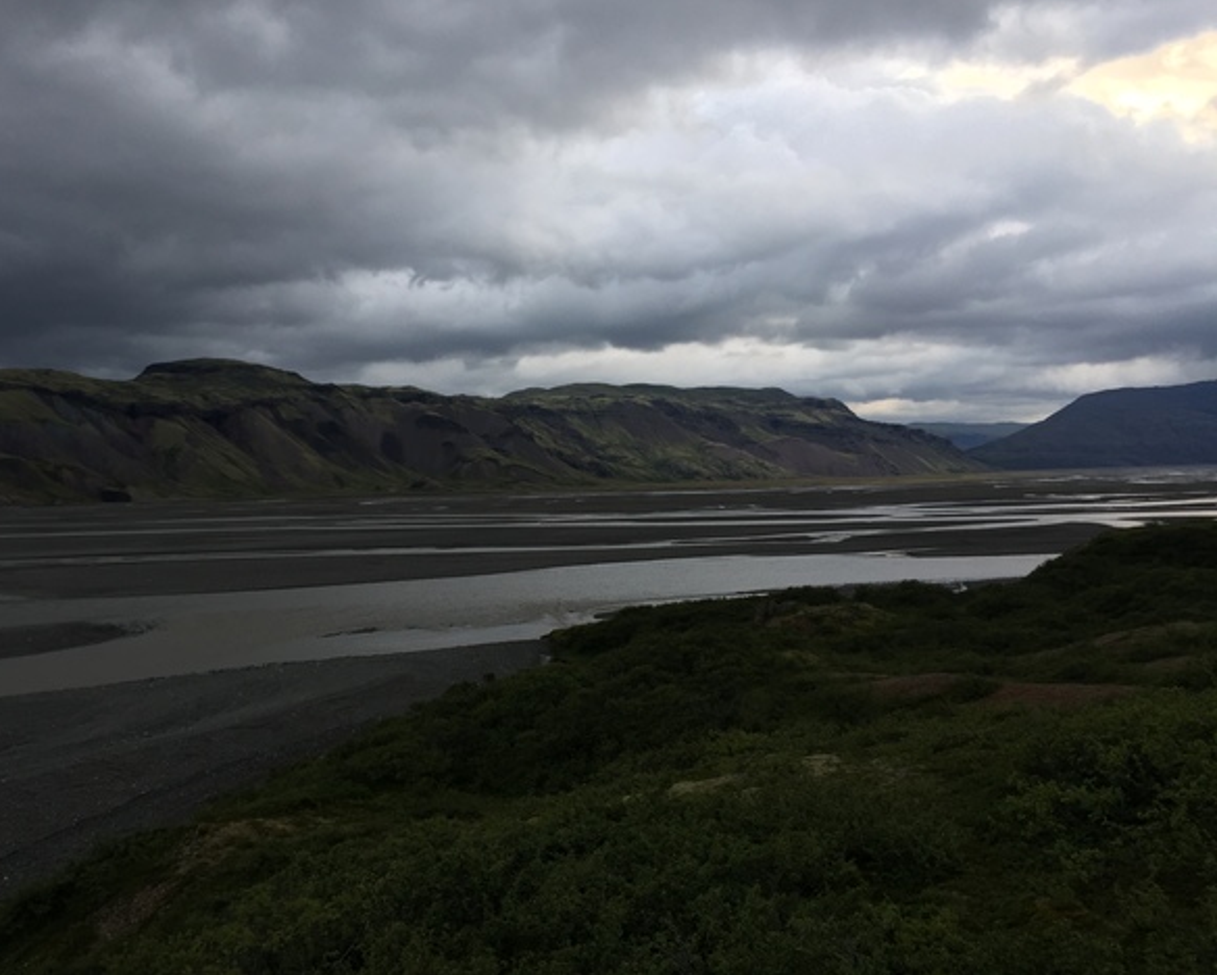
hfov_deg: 57.1
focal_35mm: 31
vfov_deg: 47.2
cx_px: 552
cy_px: 477
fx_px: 1117
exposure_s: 1/100
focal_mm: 4.15
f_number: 2.2
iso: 40
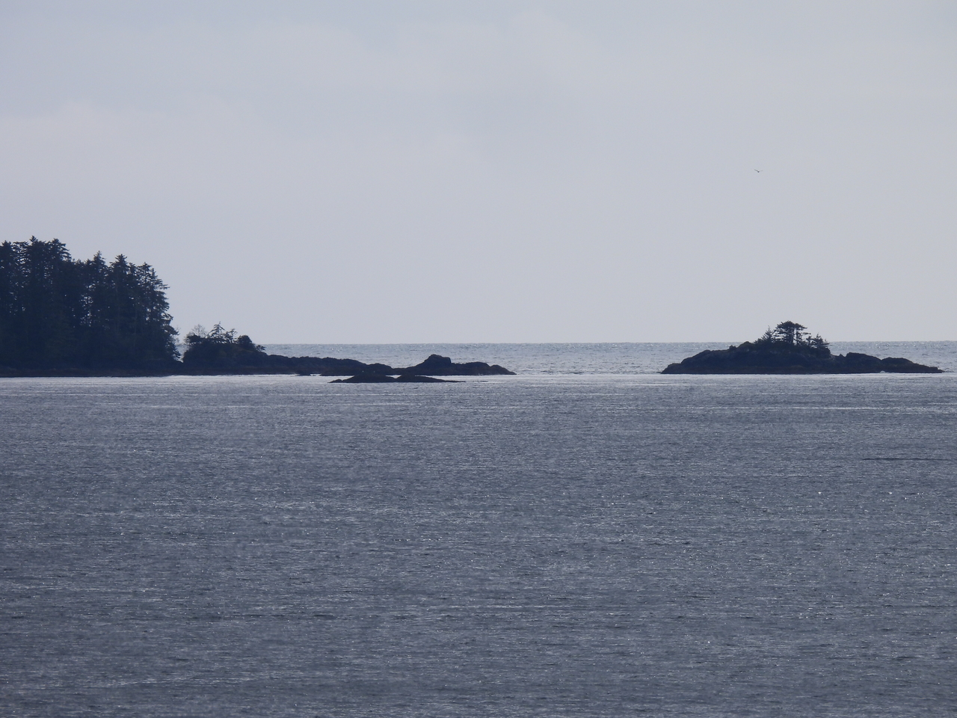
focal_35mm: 650
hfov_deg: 3.1
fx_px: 17970
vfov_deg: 2.3
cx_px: 478
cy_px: 359
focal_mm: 116
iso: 100
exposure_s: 1/1000
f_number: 5.6
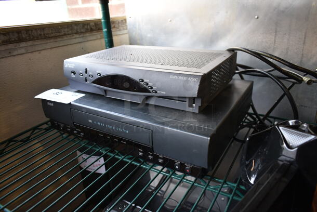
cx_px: 158
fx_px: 238
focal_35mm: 27
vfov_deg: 48.0
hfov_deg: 67.3
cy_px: 106
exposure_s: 1/30
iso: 360
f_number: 3.5
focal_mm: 18
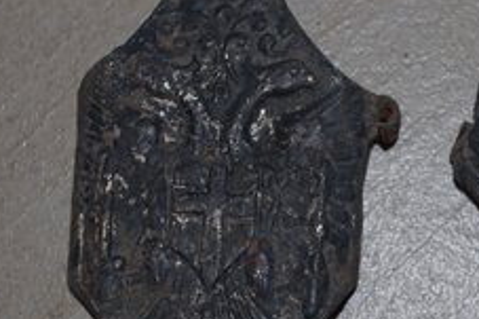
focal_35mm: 132
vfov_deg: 10.4
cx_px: 395
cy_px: 109
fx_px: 1755
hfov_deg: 15.4
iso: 200
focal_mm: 40
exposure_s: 1/100
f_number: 4.5
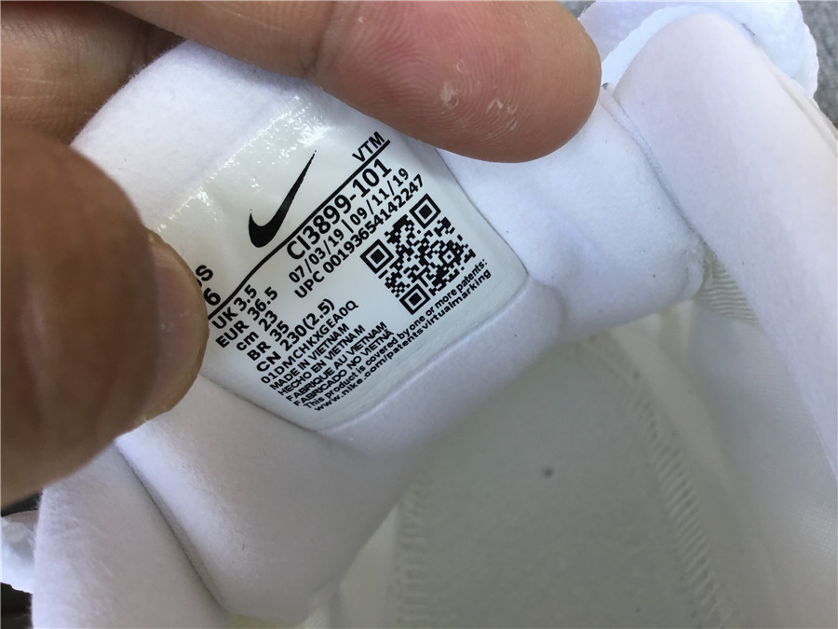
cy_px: 314
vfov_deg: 45.4
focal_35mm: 31
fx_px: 750
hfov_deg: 58.4
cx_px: 419
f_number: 2.4
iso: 25
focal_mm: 3.3
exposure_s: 1/100
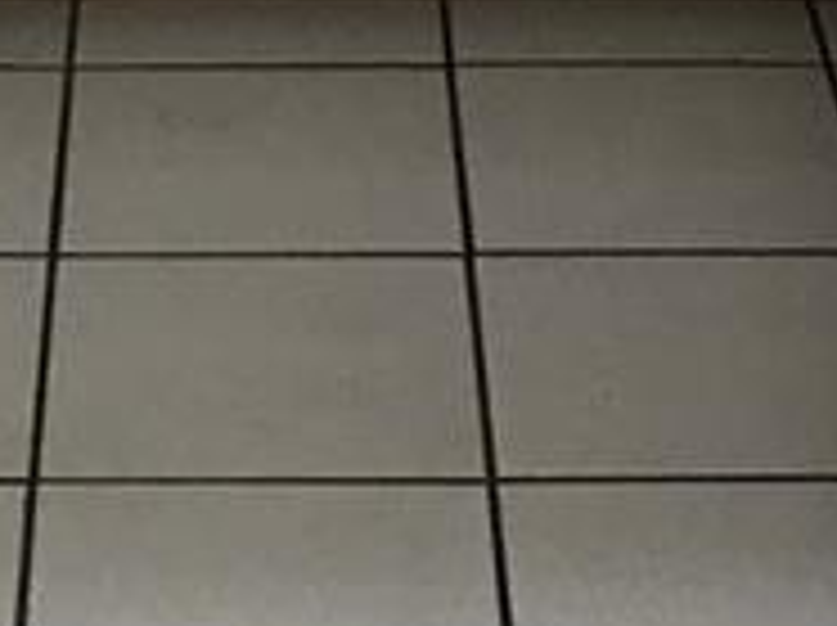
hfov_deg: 10.9
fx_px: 4371
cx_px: 310
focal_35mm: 181
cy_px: -1144
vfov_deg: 7.4
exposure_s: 1/40
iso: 25
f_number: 1.8
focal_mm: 3.99
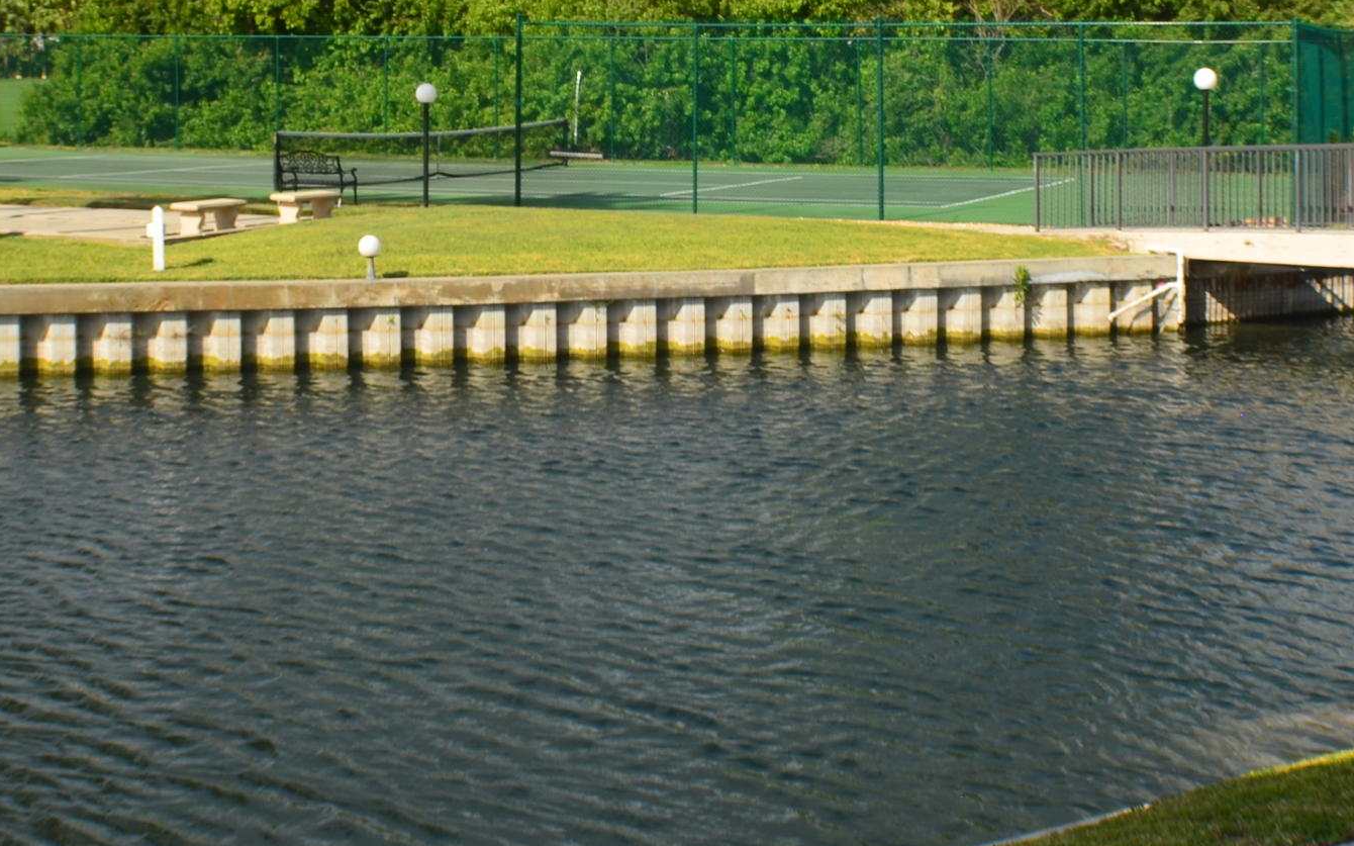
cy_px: -99
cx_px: 671
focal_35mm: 82
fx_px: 3025
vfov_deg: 15.5
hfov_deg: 25.2
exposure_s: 1/125
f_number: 11
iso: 140
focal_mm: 24
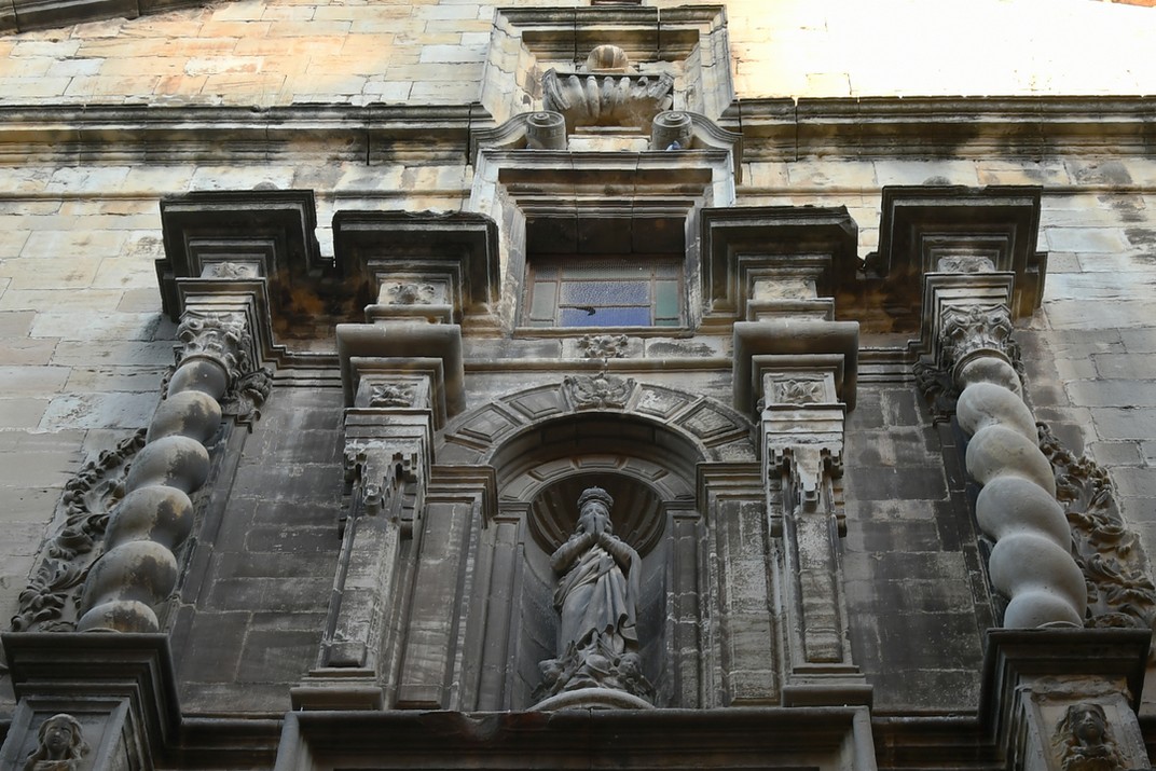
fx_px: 1060
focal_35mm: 33
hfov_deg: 57.2
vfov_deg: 40.0
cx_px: 578
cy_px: 386
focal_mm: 22
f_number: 3.8
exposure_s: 1/60
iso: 100
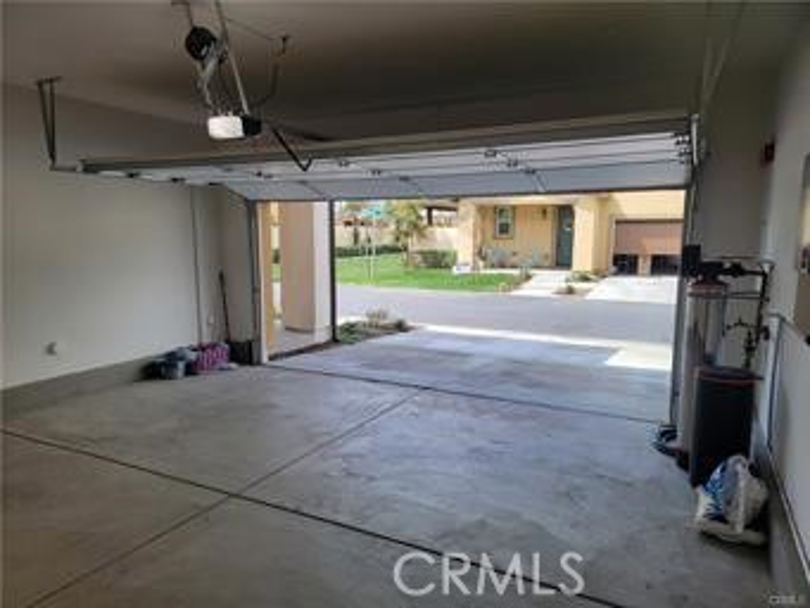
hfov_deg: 71.6
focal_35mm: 24
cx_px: 405
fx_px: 562
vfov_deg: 56.8
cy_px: 304
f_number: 1.8
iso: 16
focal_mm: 6.7
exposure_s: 1/254
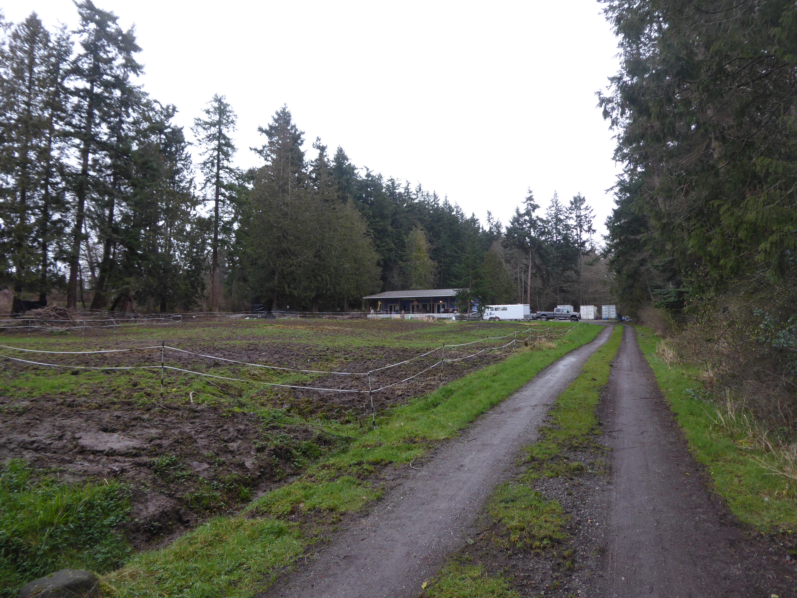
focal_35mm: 24
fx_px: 553
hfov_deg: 71.6
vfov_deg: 56.8
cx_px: 398
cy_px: 299
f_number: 3.3
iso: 100
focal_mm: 4.3
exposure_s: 1/60
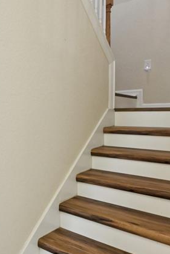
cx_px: -18
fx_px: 241
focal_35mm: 34
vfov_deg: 55.8
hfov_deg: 33.7
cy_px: 127
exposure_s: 1/13
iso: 400
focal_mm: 14
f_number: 8
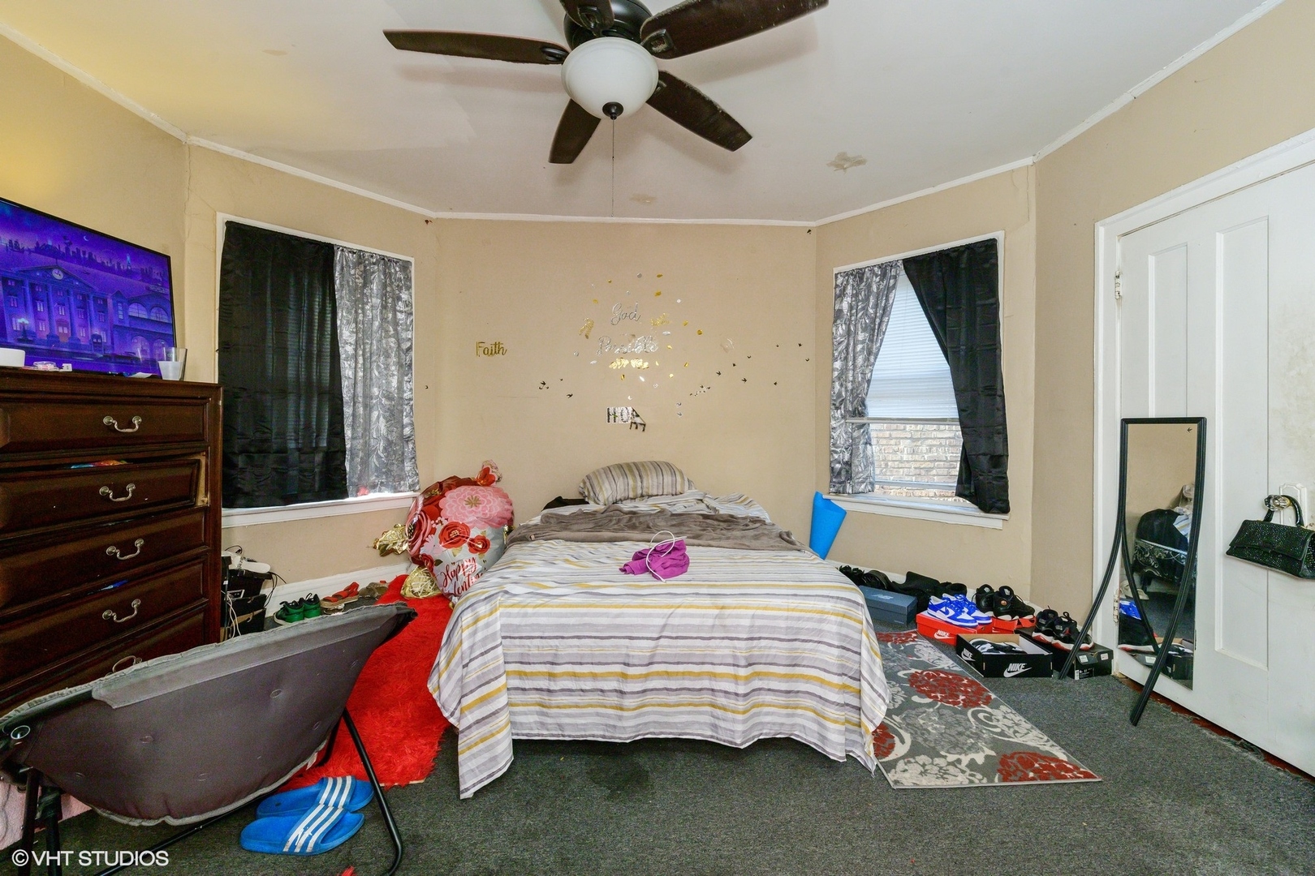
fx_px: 438
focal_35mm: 12
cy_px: 438
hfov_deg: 112.6
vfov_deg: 90.0
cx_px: 658
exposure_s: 1/160
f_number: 8
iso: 200
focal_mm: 12
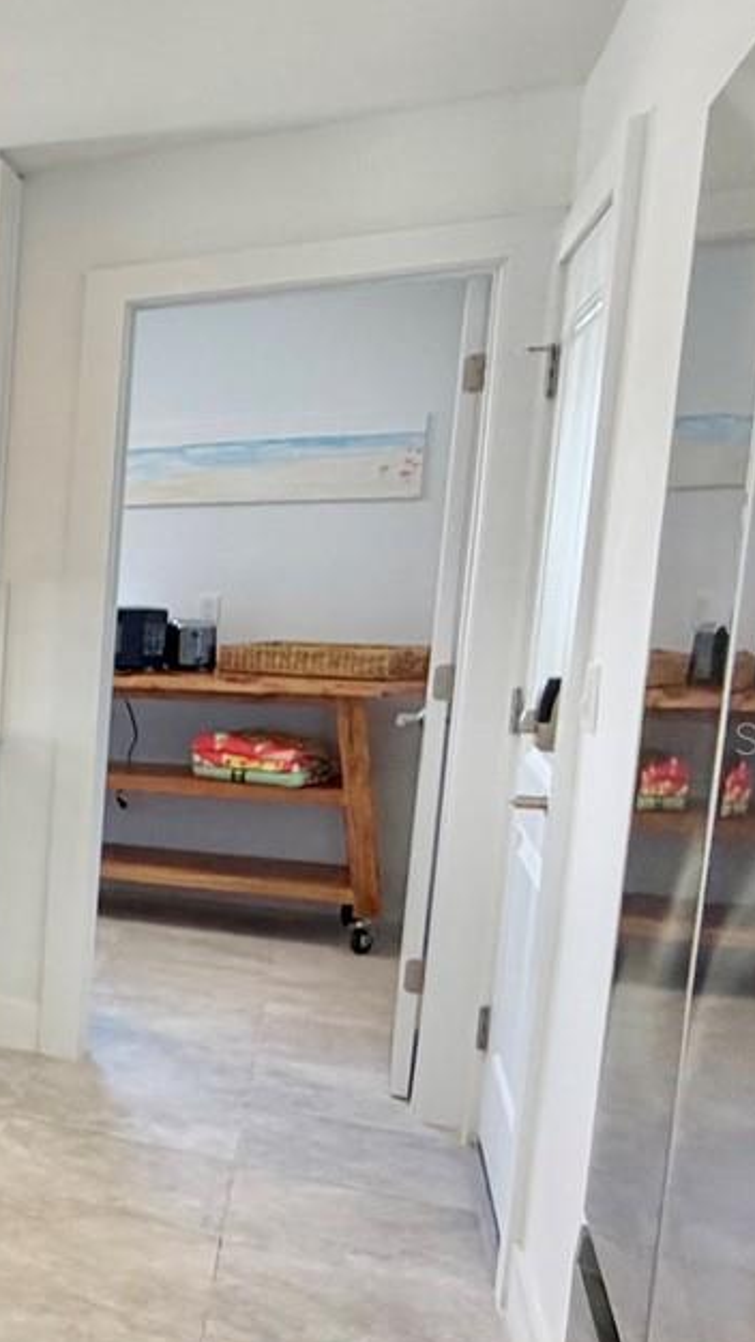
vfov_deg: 51.5
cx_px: -779
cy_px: 737
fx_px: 1388
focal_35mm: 39
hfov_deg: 18.6
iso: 160
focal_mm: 2.22
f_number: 2.2
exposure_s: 1/120
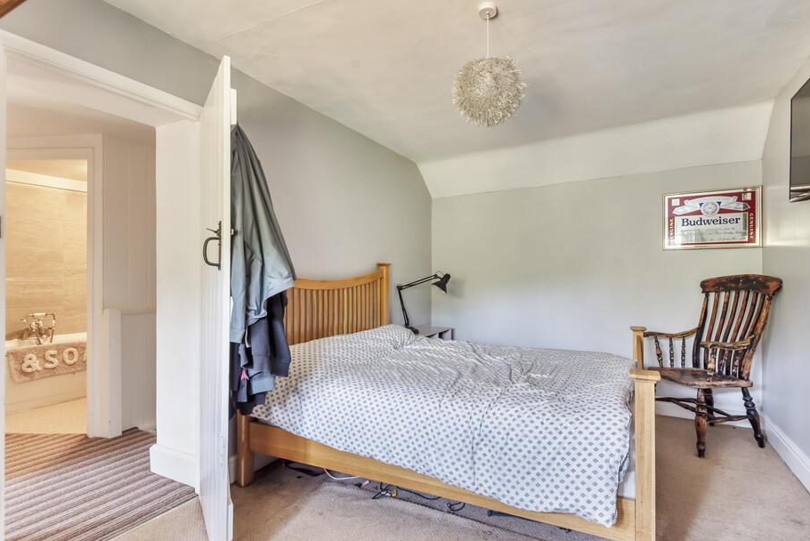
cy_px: 272
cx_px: 429
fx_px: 405
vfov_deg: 67.5
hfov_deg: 89.9
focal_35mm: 18
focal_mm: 16
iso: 400
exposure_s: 1/13
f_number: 6.3
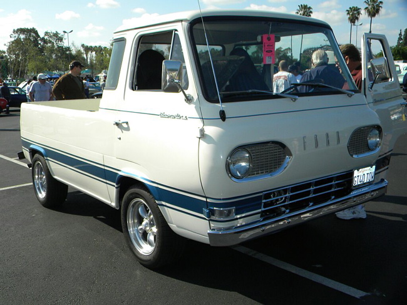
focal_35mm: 36
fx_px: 423
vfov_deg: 39.6
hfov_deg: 51.4
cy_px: 152
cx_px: 204
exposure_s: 1/315
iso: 110
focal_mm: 6.4
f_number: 7.4
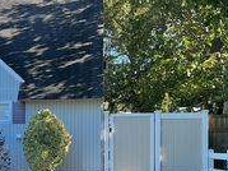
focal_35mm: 81
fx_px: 533
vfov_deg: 18.0
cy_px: 138
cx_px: -13
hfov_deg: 22.9
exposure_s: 1/406
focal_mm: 3
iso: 25
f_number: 1.8
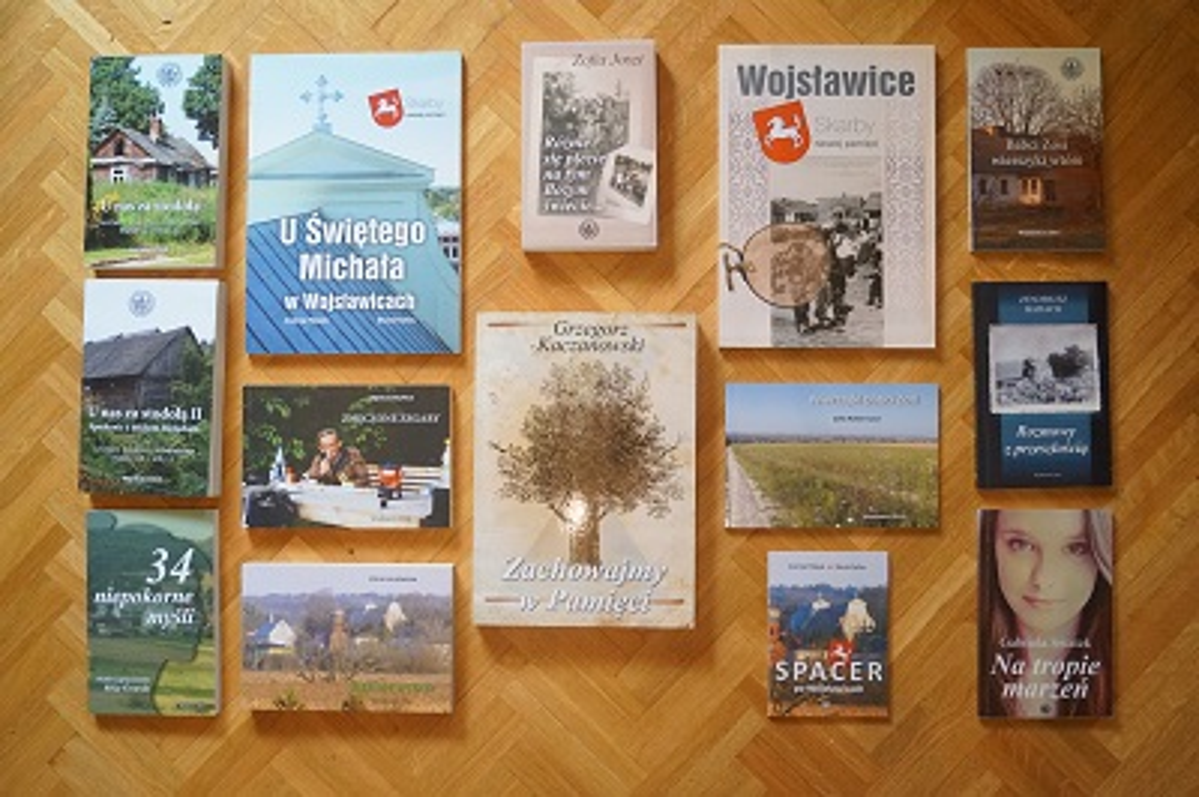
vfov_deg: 36.8
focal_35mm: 36
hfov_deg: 53.2
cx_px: 600
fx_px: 1198
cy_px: 398
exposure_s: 1/100
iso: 3200
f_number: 4
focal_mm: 24
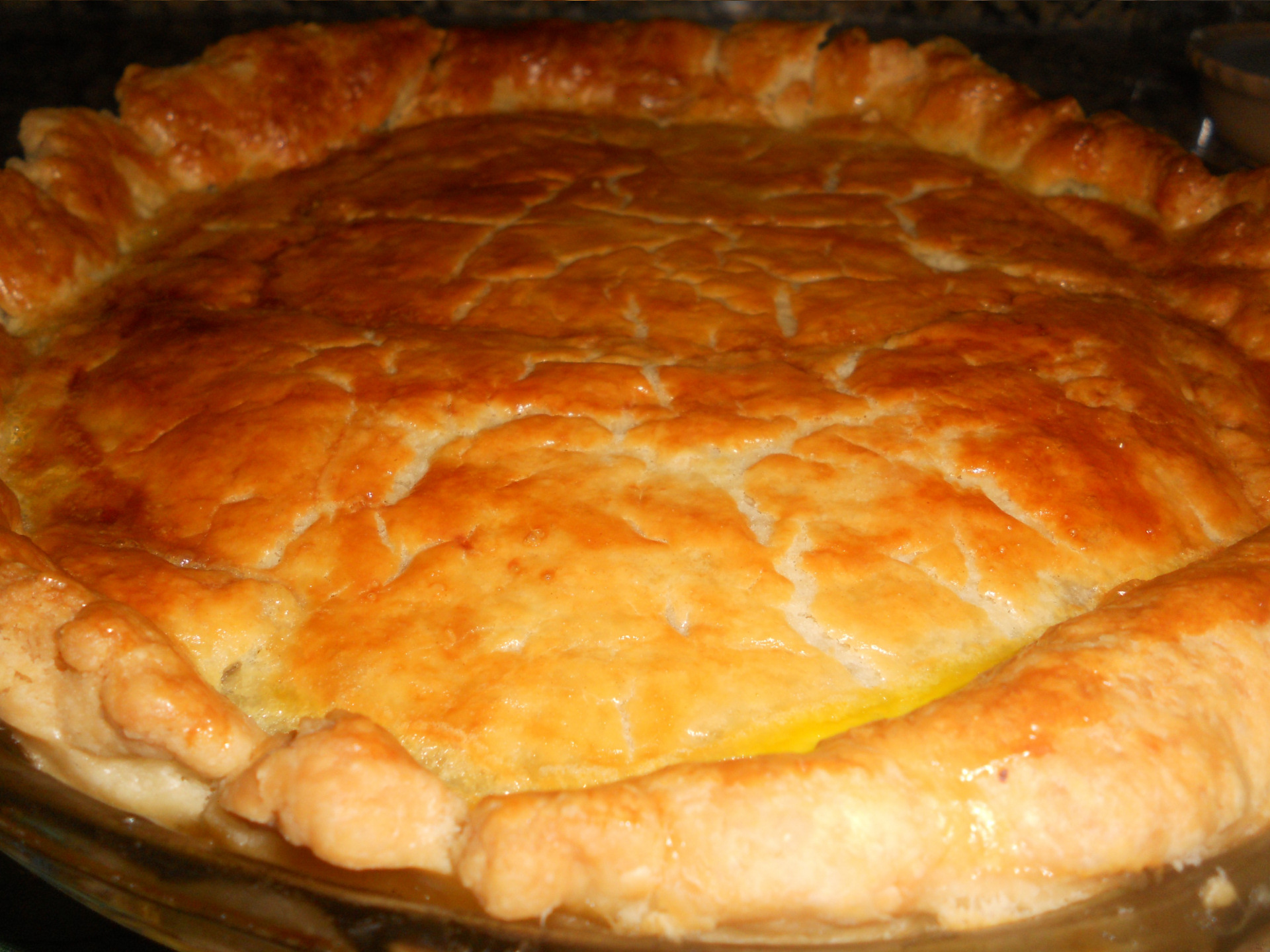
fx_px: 1174
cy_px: 476
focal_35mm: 32
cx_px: 635
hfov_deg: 56.8
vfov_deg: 44.2
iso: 80
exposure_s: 1/25
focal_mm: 5.8
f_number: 8.8
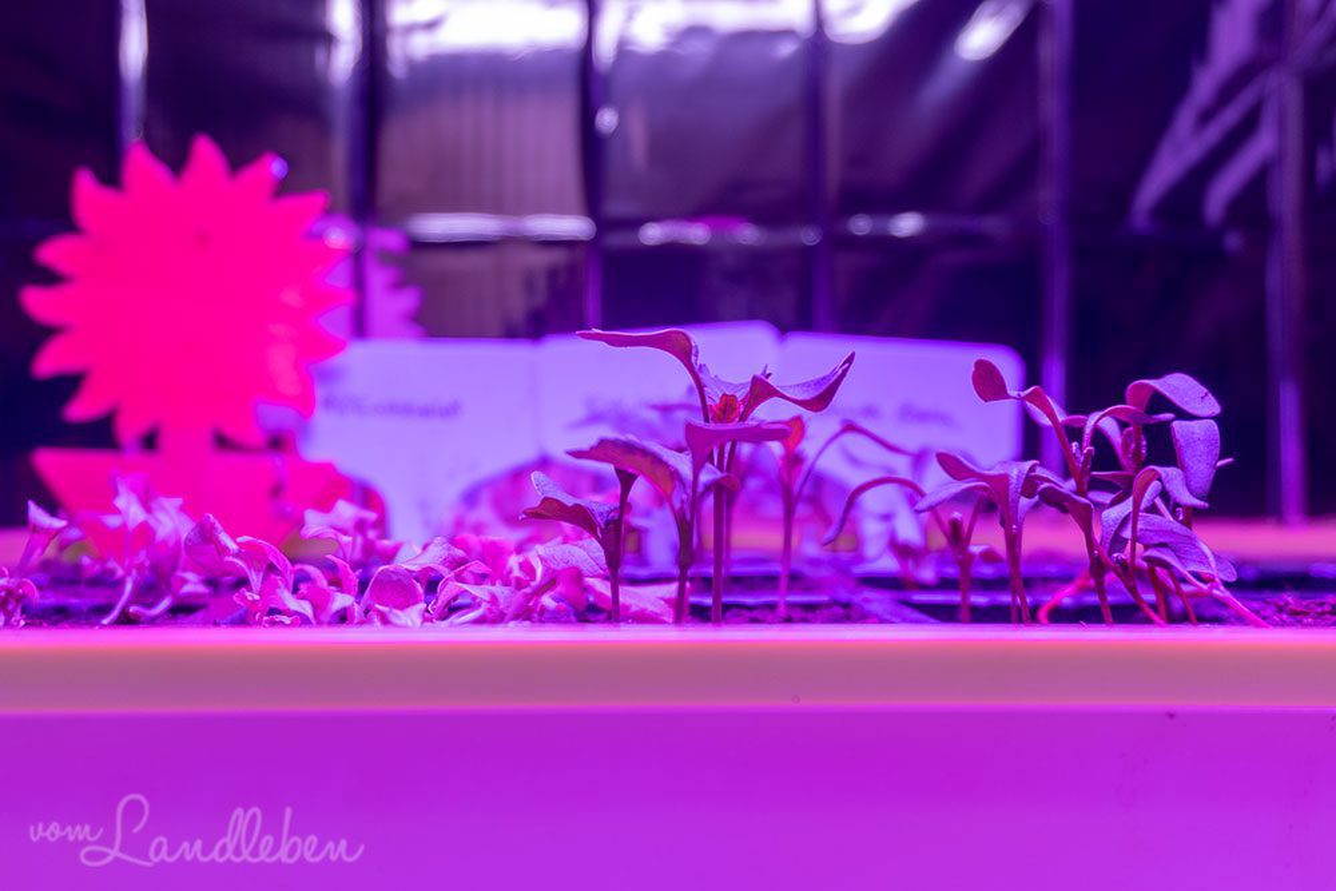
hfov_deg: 60.3
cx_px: 668
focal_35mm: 31
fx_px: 1151
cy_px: 446
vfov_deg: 42.3
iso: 200
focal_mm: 21
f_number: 4
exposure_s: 1/60
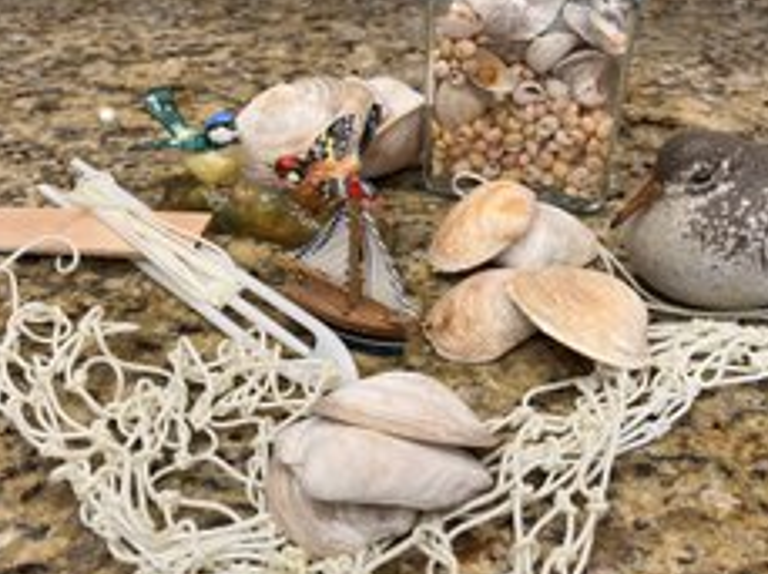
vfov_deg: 36.7
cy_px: 304
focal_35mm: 39
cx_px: 404
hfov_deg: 47.9
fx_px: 864
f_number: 1.6
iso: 80
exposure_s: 1/60
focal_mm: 5.1
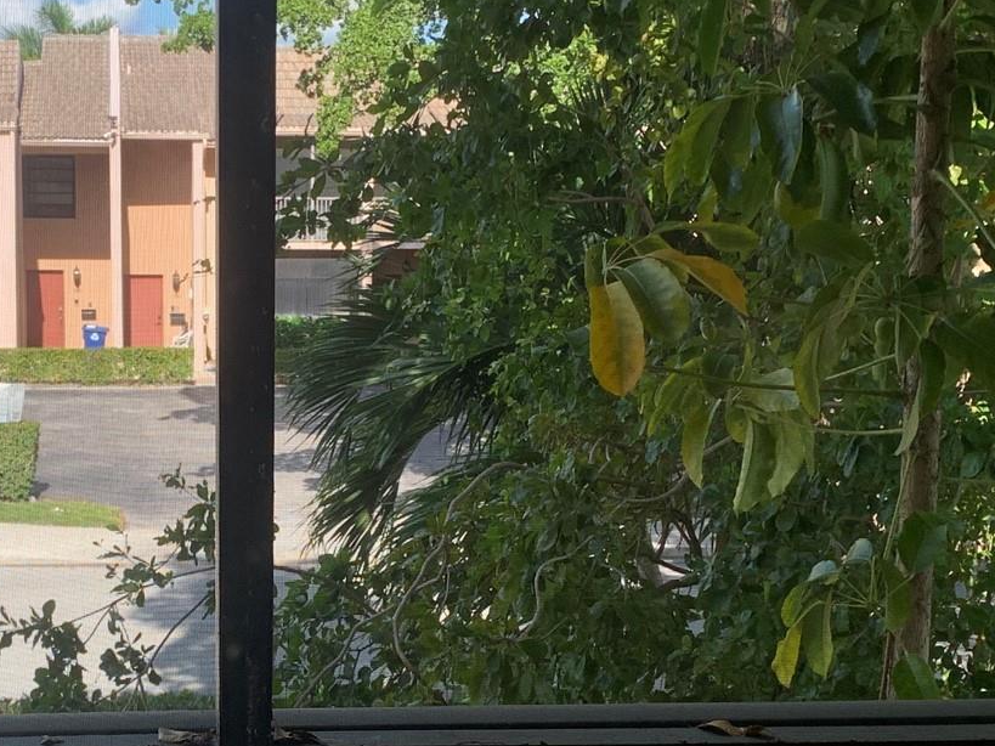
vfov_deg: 22.4
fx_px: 1868
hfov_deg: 29.4
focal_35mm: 65
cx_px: 256
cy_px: 521
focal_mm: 4.25
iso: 25
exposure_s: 1/722
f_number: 1.8
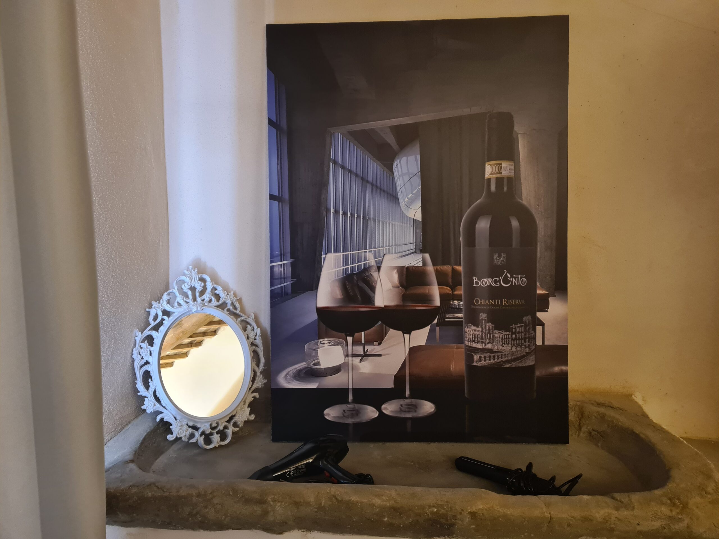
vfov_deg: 53.1
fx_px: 540
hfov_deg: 67.3
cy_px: 270
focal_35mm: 26
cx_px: 360
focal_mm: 5.4
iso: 640
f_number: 1.8
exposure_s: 1/33
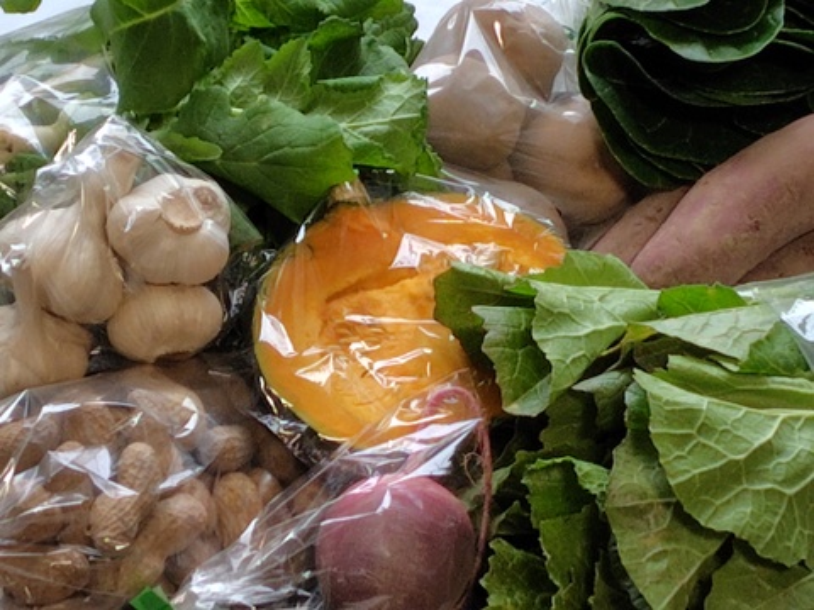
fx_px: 541
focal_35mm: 23
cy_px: 305
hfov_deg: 73.9
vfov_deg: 58.9
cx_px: 407
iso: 171
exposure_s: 1/60
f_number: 1.9
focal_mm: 5.6
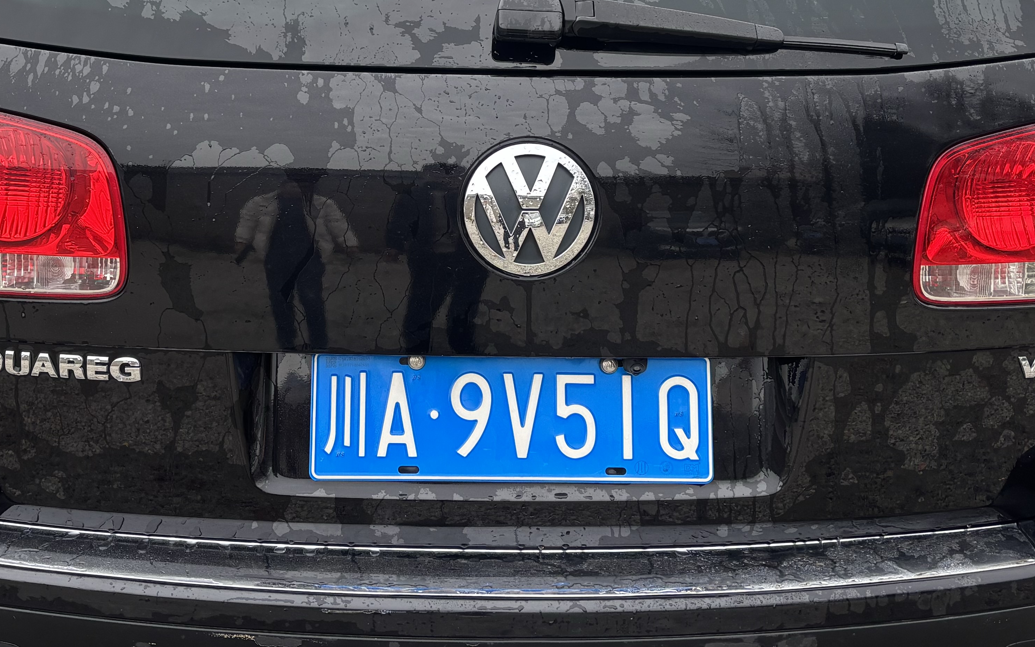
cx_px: 422
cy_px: 149
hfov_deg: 38.1
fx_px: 1495
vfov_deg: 24.1
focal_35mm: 53
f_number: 1.6
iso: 40
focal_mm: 5.96
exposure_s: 1/147
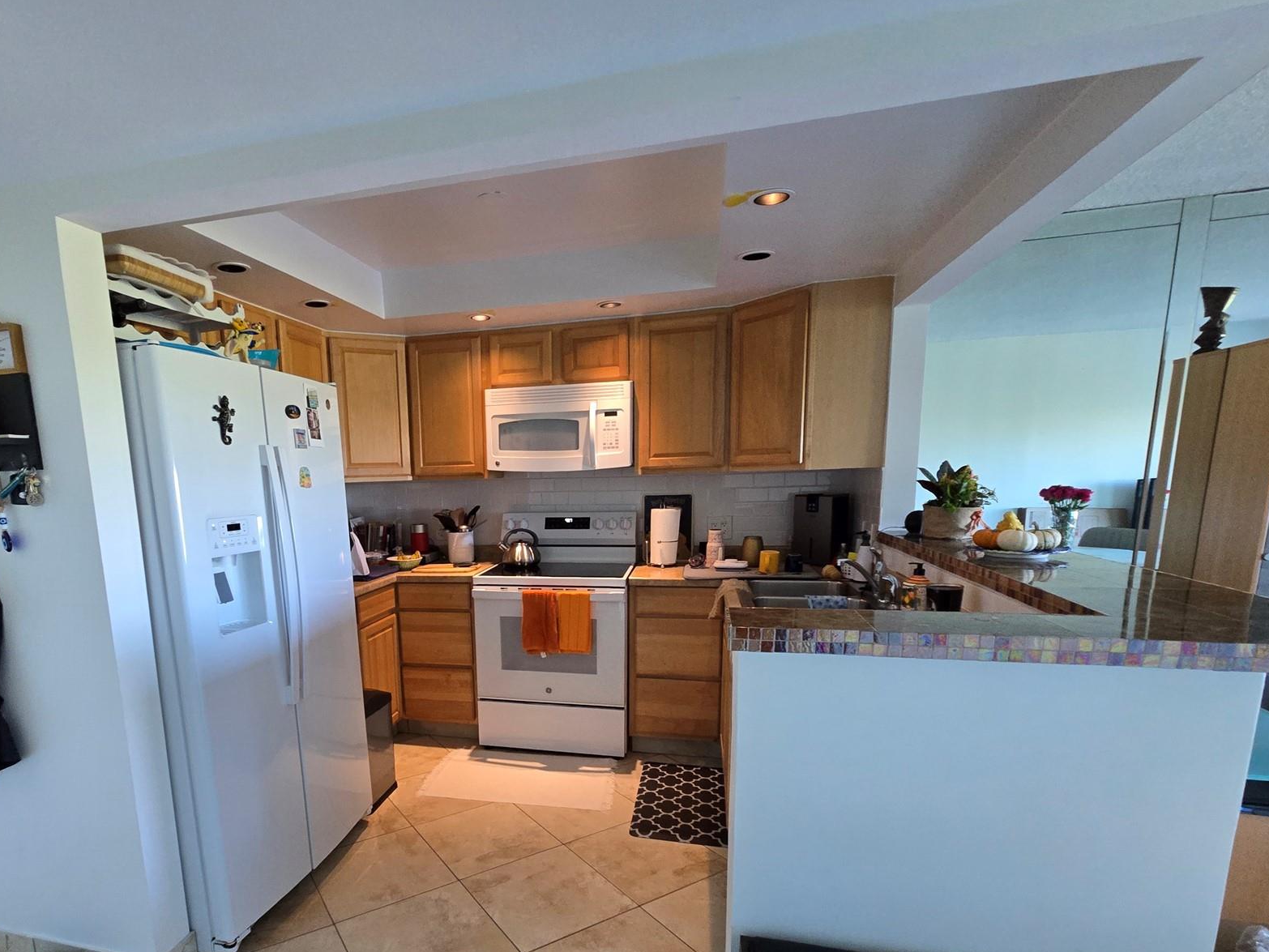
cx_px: 510
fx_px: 623
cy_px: 607
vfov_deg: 73.2
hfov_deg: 89.9
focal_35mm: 17
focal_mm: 2.2
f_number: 2.2
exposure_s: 1/60
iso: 640
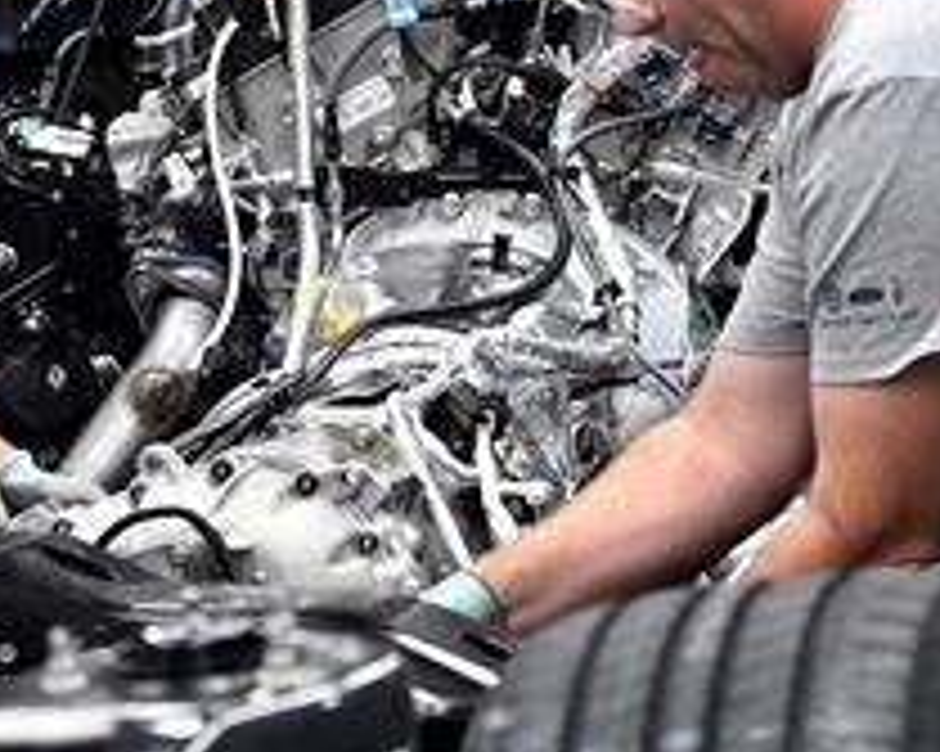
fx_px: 8537
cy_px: 331
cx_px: 256
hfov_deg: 6.3
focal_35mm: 307
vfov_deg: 5.0
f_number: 3.2
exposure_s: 1/320
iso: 2000
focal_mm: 70
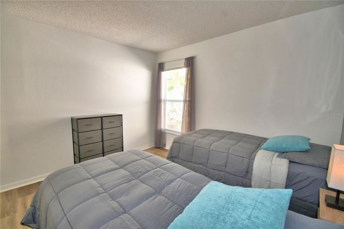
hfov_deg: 100.4
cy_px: 114
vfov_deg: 77.2
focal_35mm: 15
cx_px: 172
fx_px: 143
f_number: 4.5
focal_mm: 10
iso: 200
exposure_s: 1/40
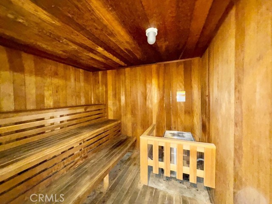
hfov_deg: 102.1
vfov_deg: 85.7
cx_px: 136
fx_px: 110
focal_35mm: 14
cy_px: 102
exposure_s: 1/16
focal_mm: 2.22
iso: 500
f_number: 2.2
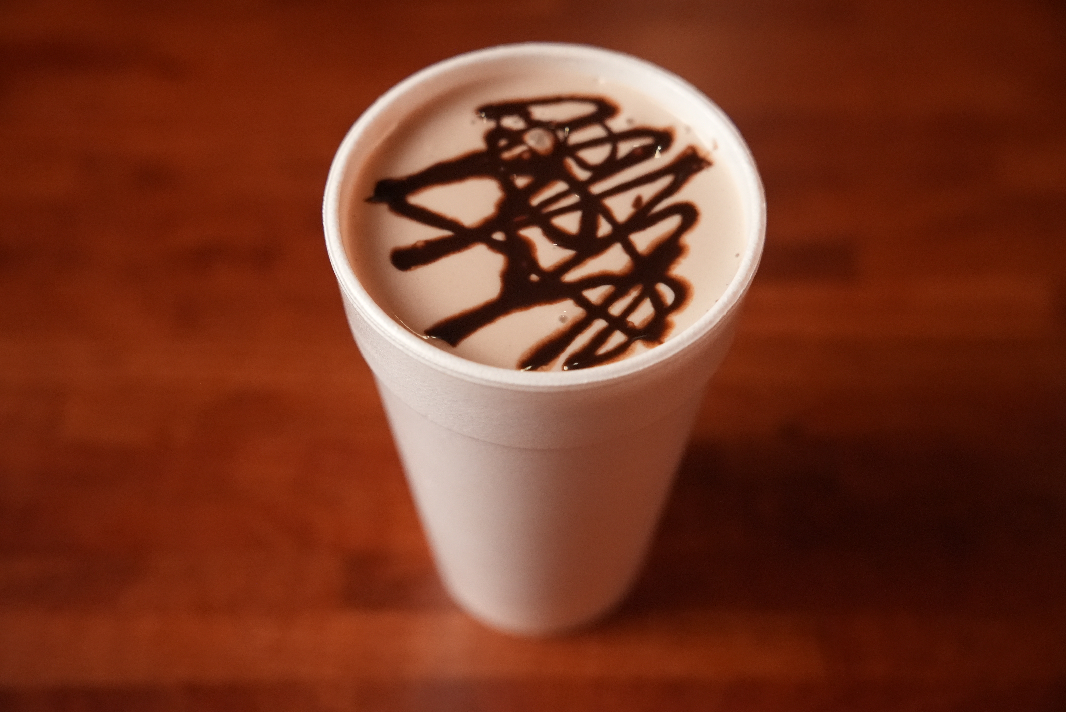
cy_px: 356
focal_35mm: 50
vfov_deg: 26.8
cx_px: 533
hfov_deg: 39.3
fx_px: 1493
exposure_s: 1/200
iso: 12800
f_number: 4
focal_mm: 50.4
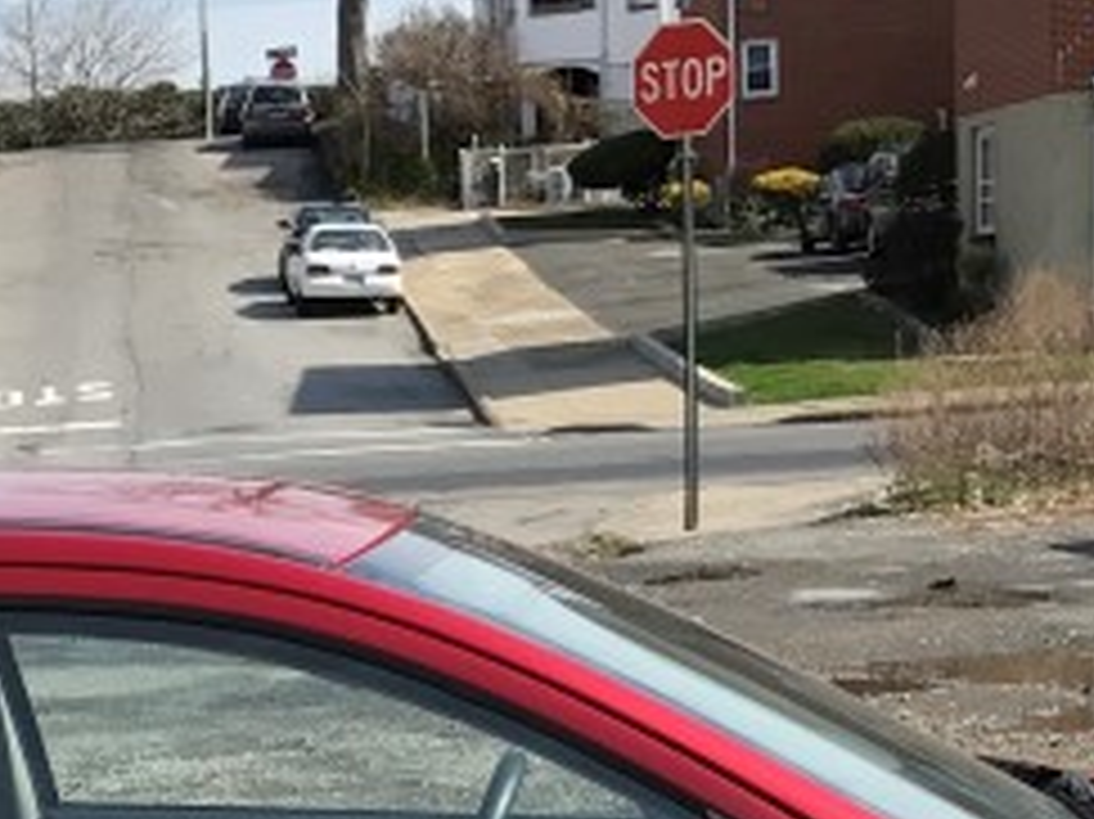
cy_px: 1148
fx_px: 3727
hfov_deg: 16.4
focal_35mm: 118
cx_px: 59
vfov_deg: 12.1
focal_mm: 3.99
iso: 20
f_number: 1.8
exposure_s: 1/1880
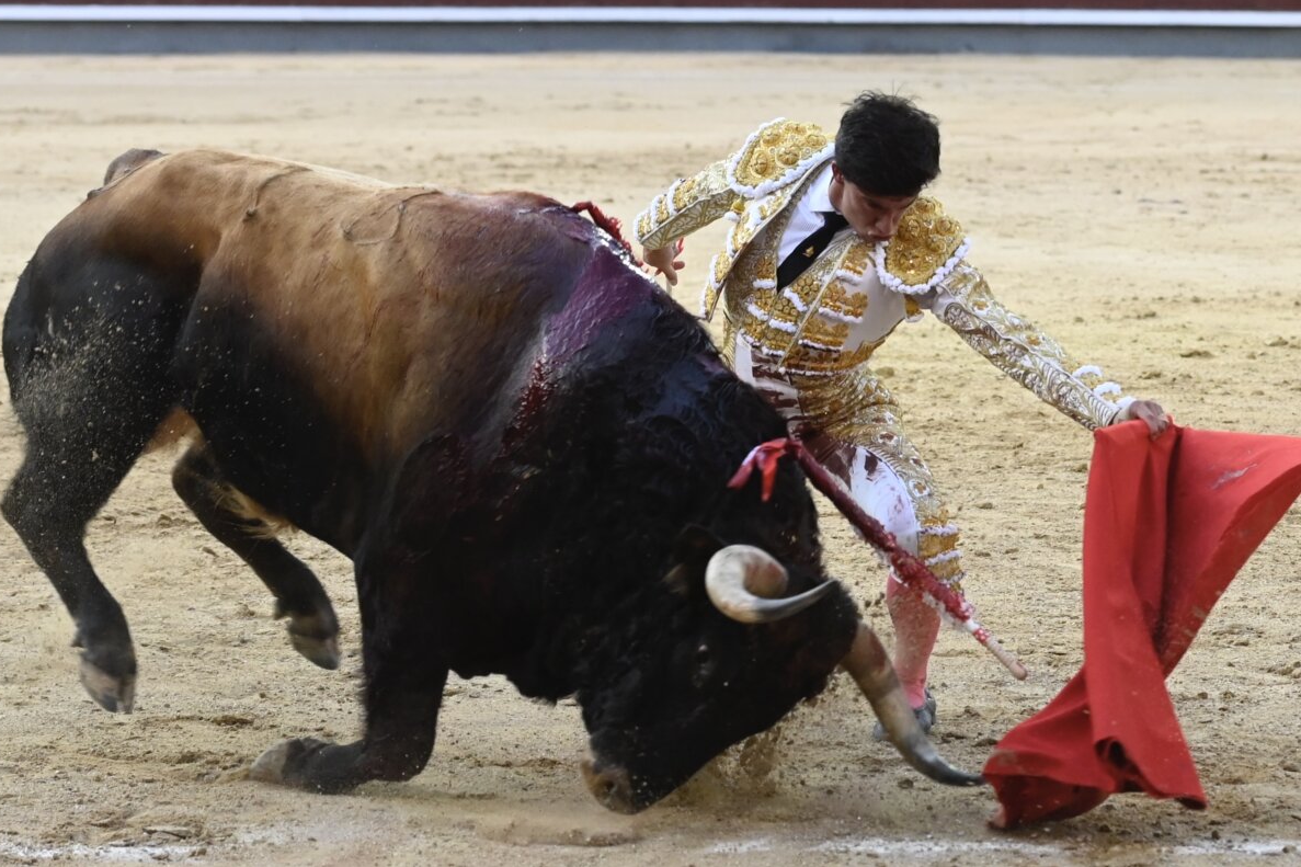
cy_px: 401
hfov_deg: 15.0
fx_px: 4950
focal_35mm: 137
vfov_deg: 10.0
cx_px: 670
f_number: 3.5
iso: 2000
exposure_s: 1/640
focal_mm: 85
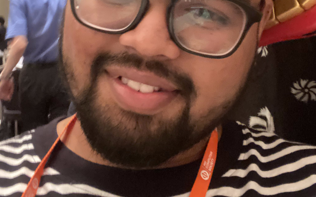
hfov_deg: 41.8
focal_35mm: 48
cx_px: 164
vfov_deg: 25.9
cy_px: 14
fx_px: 413
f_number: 2.2
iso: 1000
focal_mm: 2.71
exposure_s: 1/15
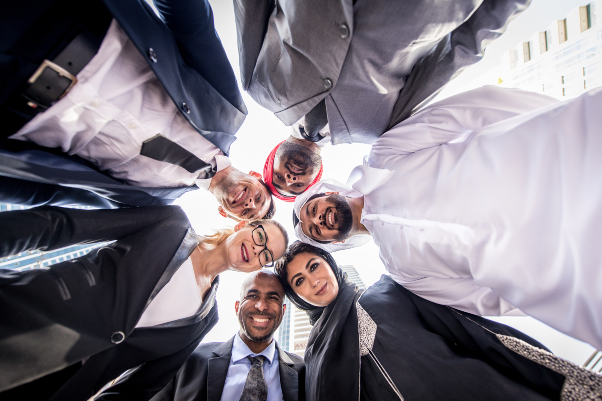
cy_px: 200
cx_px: 301
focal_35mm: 18
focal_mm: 18
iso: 125
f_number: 3.5
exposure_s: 1/100
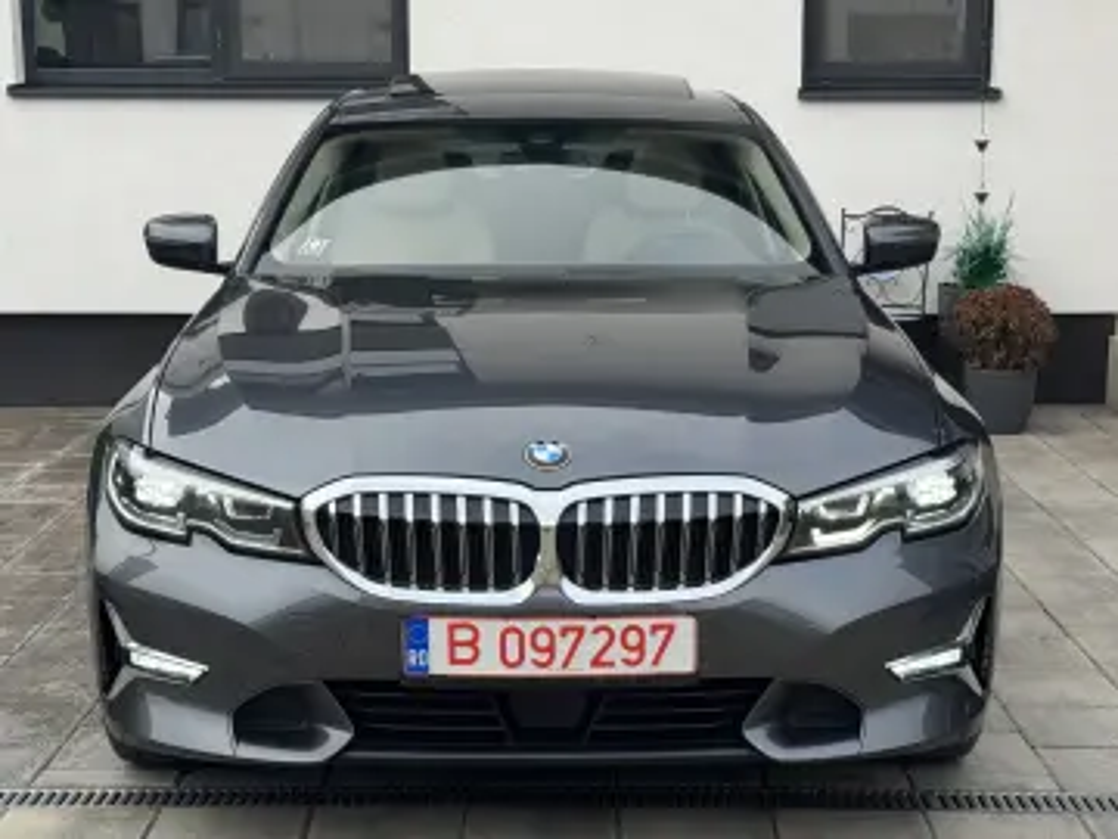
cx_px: 559
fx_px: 1550
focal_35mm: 48
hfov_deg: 39.7
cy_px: 420
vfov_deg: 30.3
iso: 64
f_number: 1.78
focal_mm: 6.76
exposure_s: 1/715
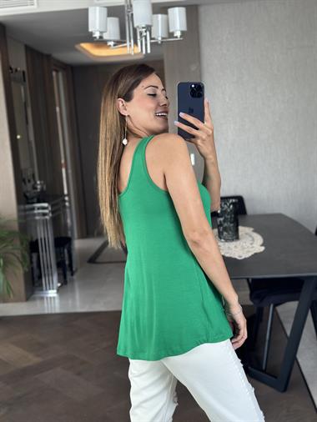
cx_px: 158
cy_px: 211
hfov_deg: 30.3
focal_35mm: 48
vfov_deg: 39.6
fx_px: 586
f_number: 1.78
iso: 125
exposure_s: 1/60
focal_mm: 6.86
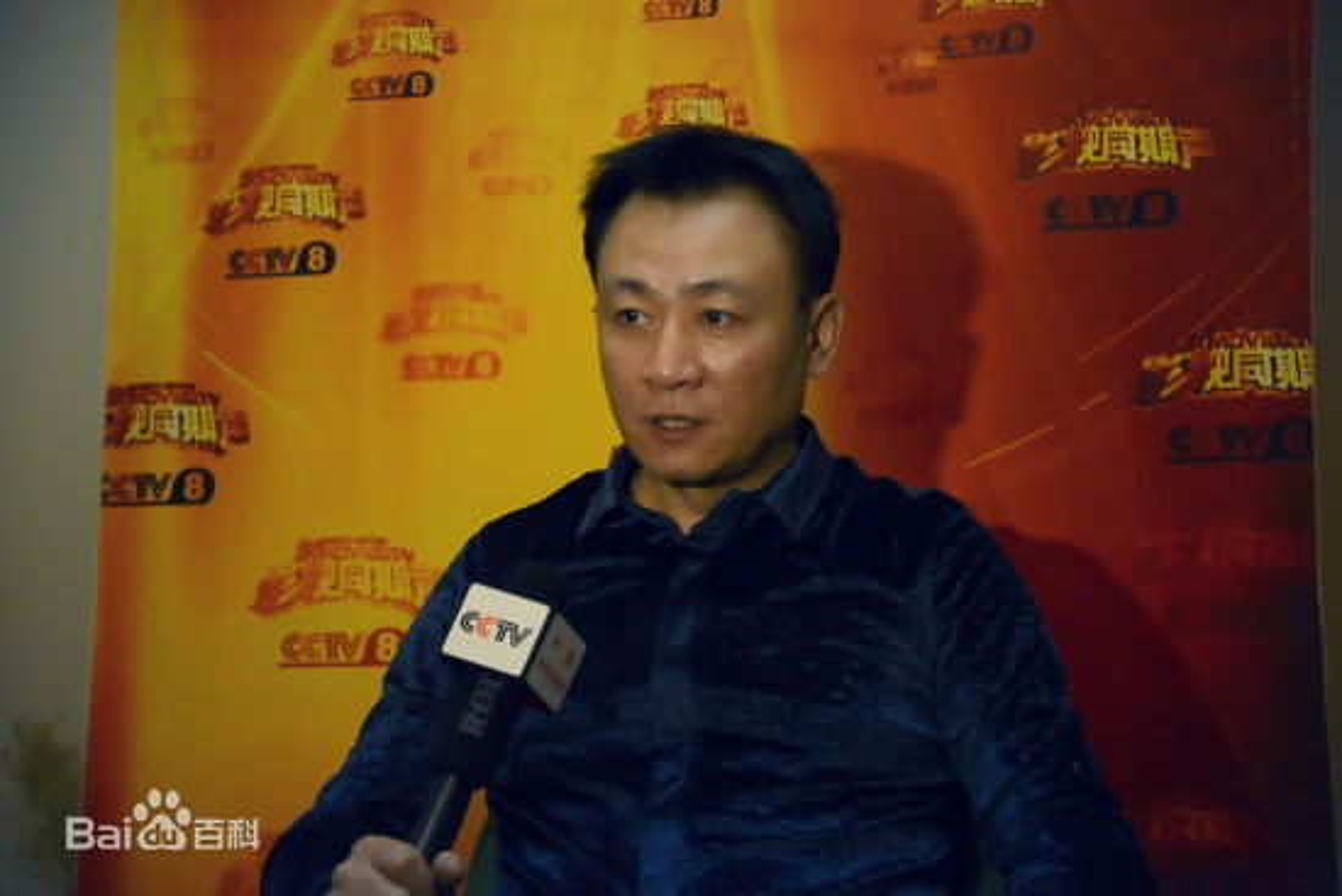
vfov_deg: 16.1
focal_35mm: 85
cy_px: 448
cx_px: 671
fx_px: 3169
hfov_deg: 23.9
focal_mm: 85
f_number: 4.5
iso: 3200
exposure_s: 1/320
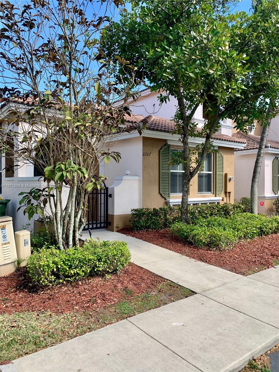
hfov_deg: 53.1
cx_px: 140
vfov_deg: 67.3
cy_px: 186
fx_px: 279
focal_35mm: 26
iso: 25
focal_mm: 4.25
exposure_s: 1/687
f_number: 1.8
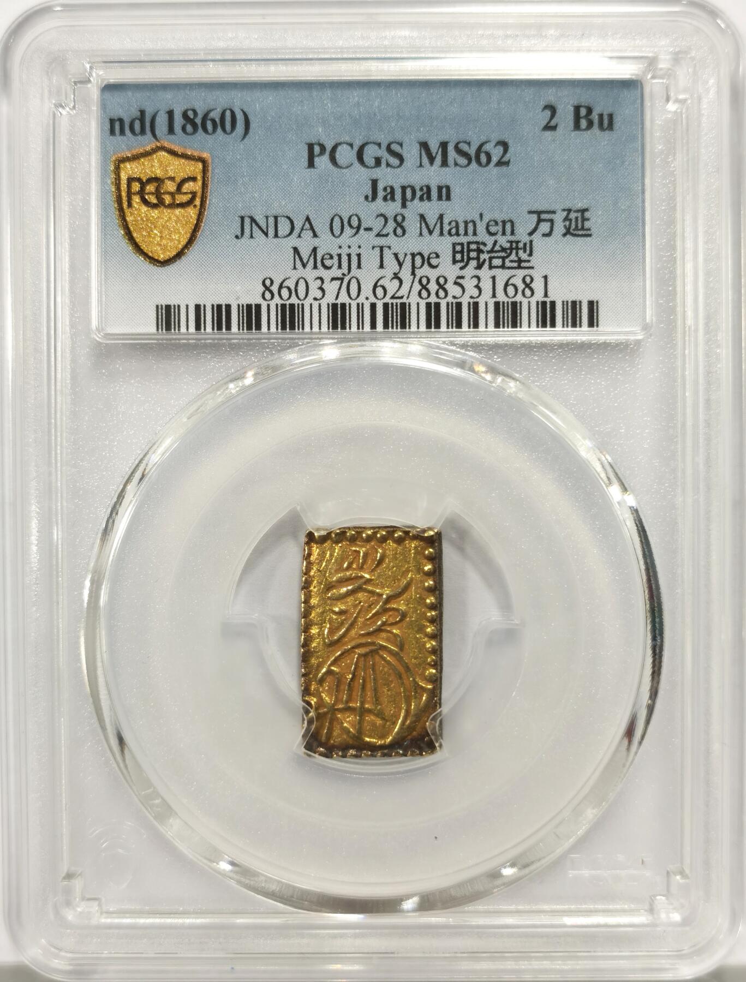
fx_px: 1539
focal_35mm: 54
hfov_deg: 27.2
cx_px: 373
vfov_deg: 35.4
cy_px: 491
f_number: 16
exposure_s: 1/100
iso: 100
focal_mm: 5.56
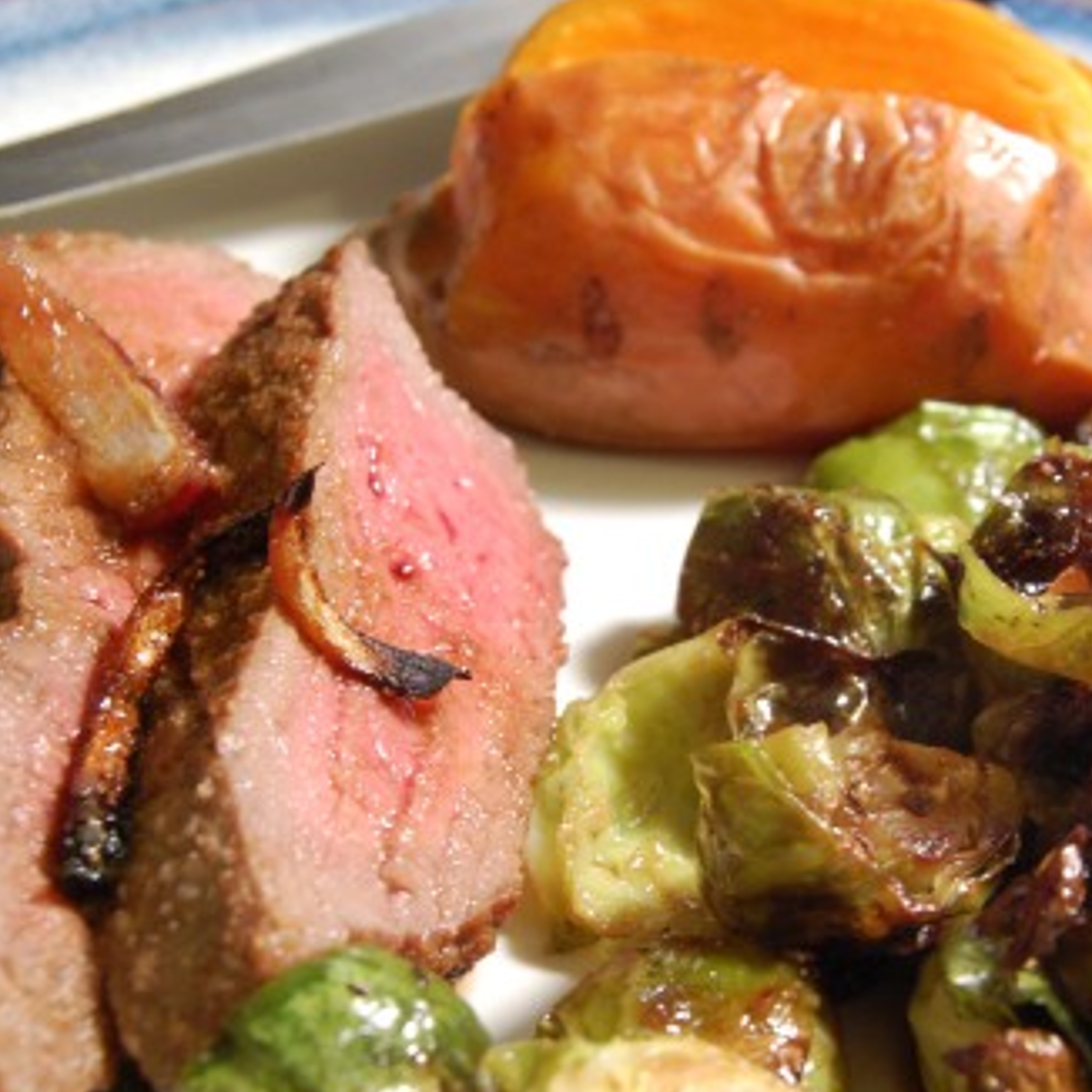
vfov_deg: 26.1
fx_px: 2356
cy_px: 620
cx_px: 707
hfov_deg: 26.0
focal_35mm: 66
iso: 800
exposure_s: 1/10
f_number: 7.1
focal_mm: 26
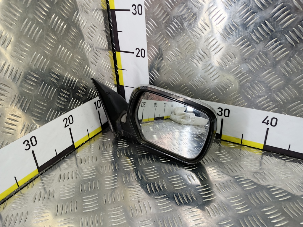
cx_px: 152
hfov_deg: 73.9
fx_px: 201
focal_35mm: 23
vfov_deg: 58.9
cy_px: 114
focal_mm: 4.11
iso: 127
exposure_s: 1/33.3
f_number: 1.6
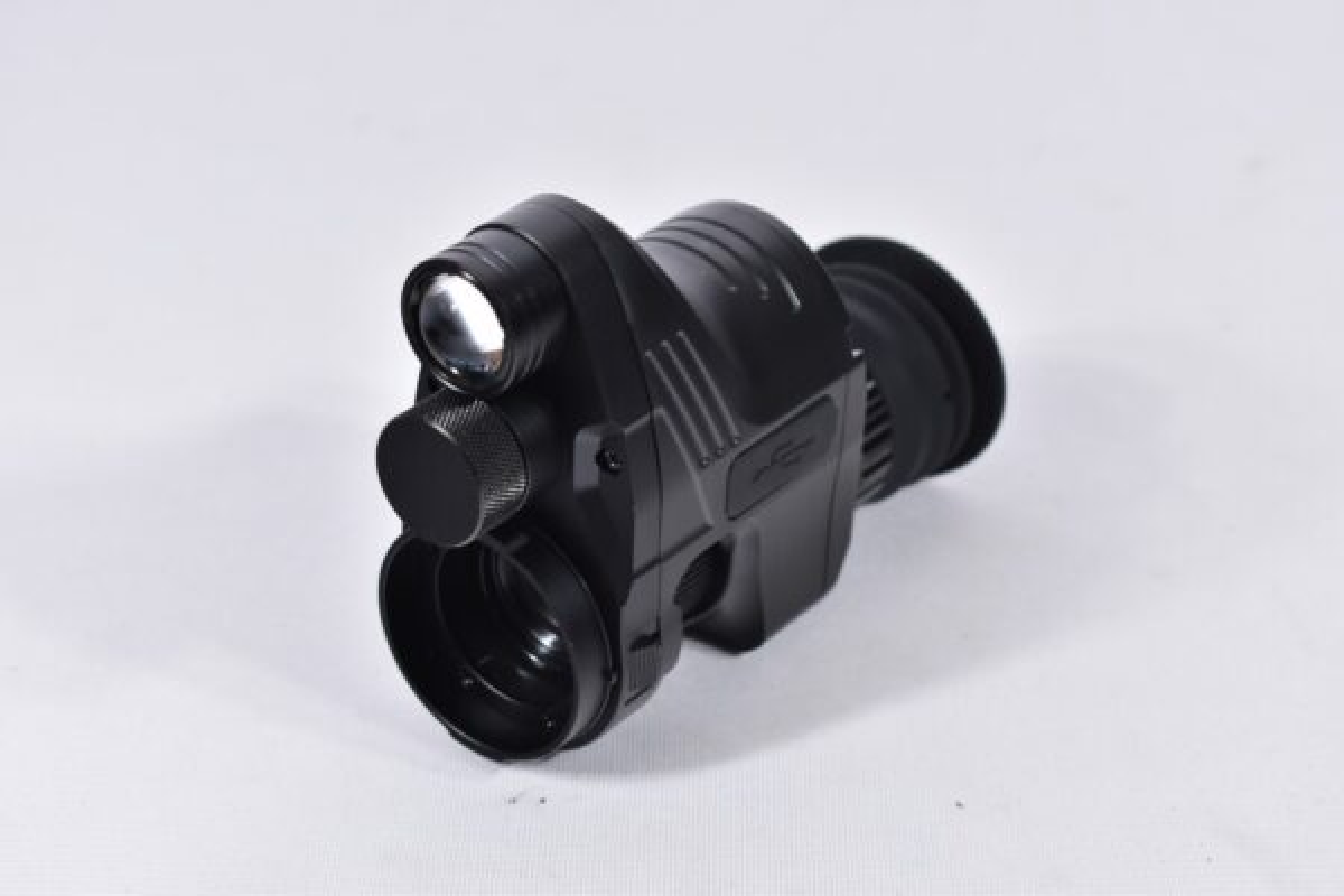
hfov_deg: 24.6
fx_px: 3080
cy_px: 448
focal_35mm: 82
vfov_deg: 16.6
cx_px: 672
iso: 640
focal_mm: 55
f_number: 5.6
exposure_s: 1/40
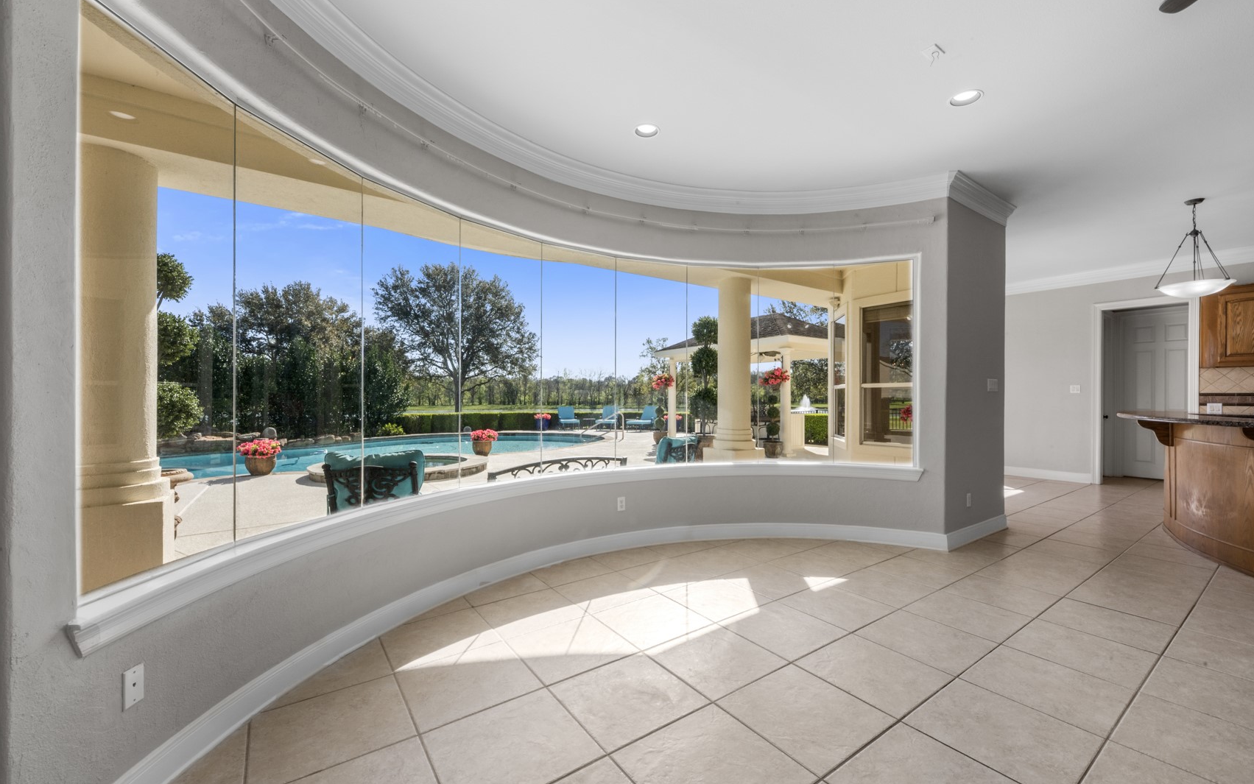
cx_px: 648
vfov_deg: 78.7
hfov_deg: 105.3
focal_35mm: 14
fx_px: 479
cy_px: 392
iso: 250
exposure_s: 1/6
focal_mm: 13
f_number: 9
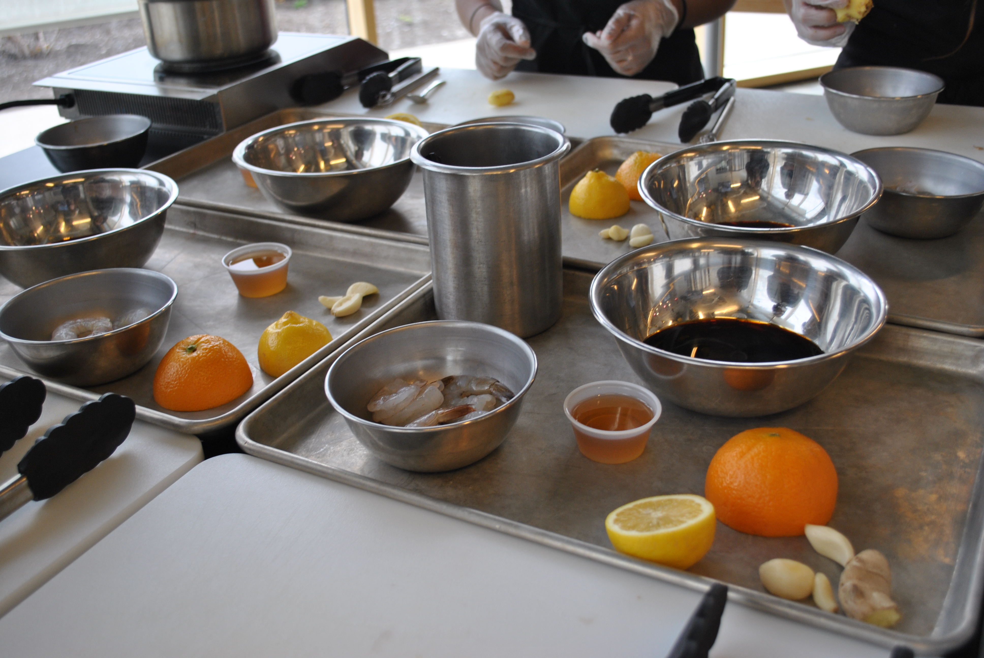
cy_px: 329
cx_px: 492
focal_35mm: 36
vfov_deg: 37.0
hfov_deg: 53.1
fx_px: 985
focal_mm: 24
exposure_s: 1/80
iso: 200
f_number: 4.5
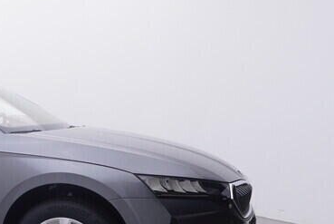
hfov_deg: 26.3
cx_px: -121
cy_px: 171
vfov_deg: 21.6
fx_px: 579
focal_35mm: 62
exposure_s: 1/80
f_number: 5
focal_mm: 15
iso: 200
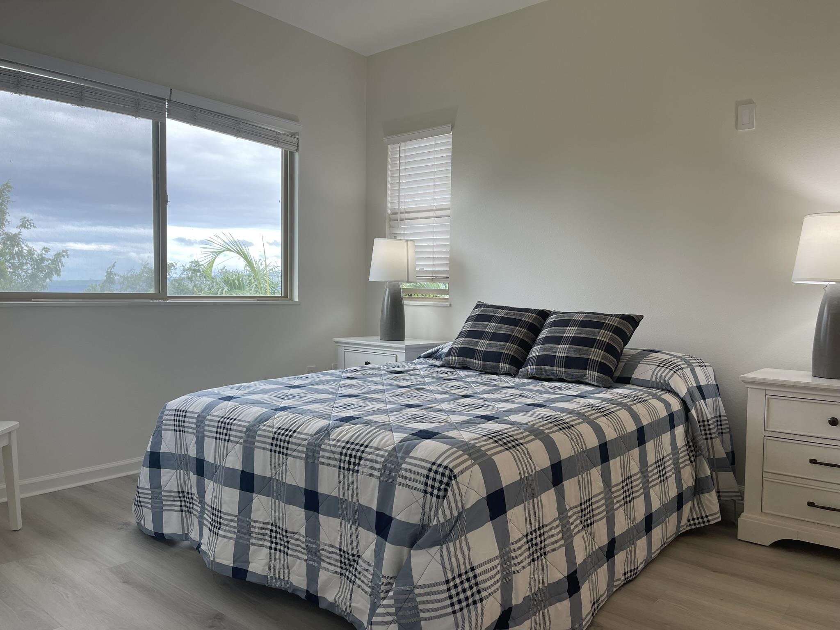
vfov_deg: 54.9
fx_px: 607
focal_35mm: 25
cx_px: 420
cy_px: 315
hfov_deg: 69.4
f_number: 1.6
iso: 32
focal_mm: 5.1
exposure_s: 1/172
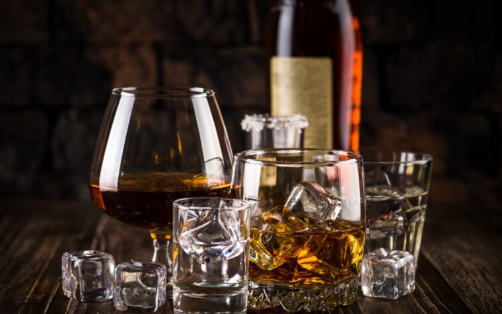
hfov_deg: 20.2
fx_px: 1409
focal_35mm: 103
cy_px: 166
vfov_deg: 12.7
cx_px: 250
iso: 125
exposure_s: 1/125
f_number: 5.6
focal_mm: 100
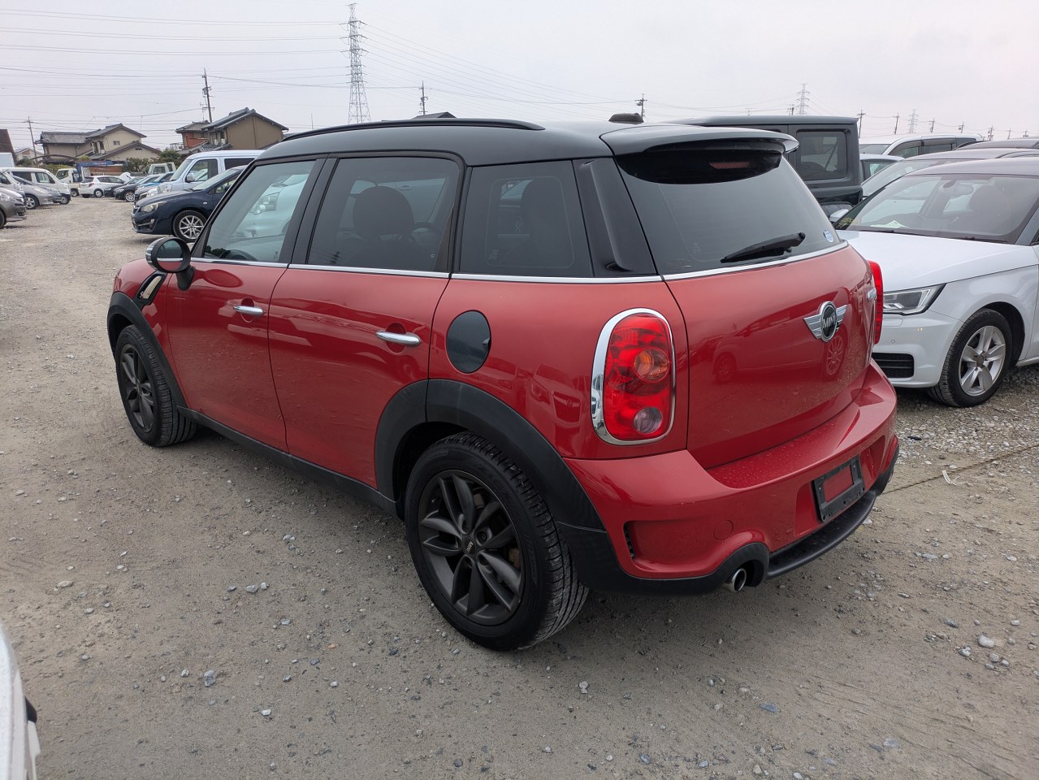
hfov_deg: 69.4
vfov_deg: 54.9
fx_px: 751
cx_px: 520
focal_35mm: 25
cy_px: 390
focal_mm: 5.43
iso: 51
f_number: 1.89
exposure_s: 1/764
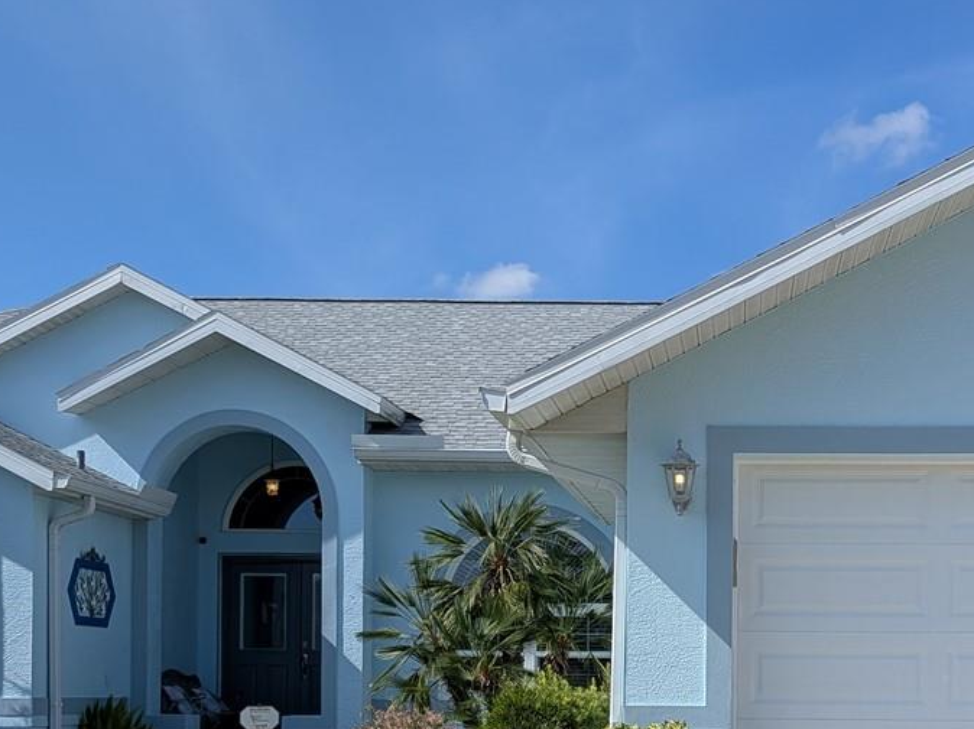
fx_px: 1603
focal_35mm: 57
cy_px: 676
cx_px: 673
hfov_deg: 33.4
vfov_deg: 24.8
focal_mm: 4.53
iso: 43
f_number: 1.7
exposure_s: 1/2924
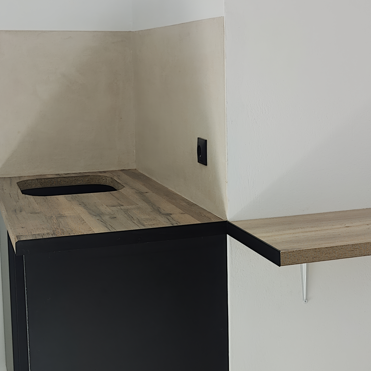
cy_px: 144
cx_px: 271
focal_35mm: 60
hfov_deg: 28.3
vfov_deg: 28.5
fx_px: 728
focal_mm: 6.1
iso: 80
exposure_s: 1/100
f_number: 1.8
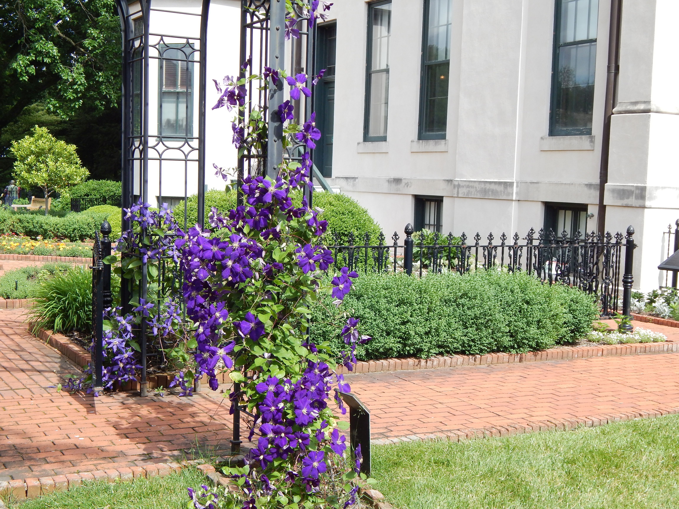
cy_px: 254
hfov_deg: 38.9
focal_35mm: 49
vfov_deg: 29.7
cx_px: 340
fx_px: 961
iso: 125
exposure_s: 1/500
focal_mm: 8.6
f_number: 3.7
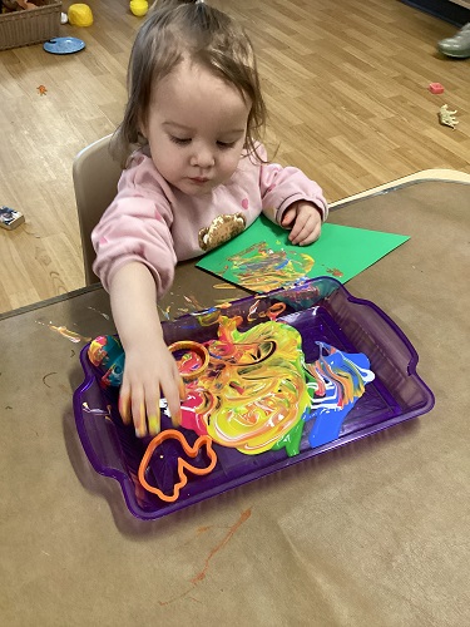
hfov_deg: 45.4
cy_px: 314
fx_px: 561
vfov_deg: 58.4
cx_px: 235
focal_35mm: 31
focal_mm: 3.3
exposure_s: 1/60
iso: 250
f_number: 2.4
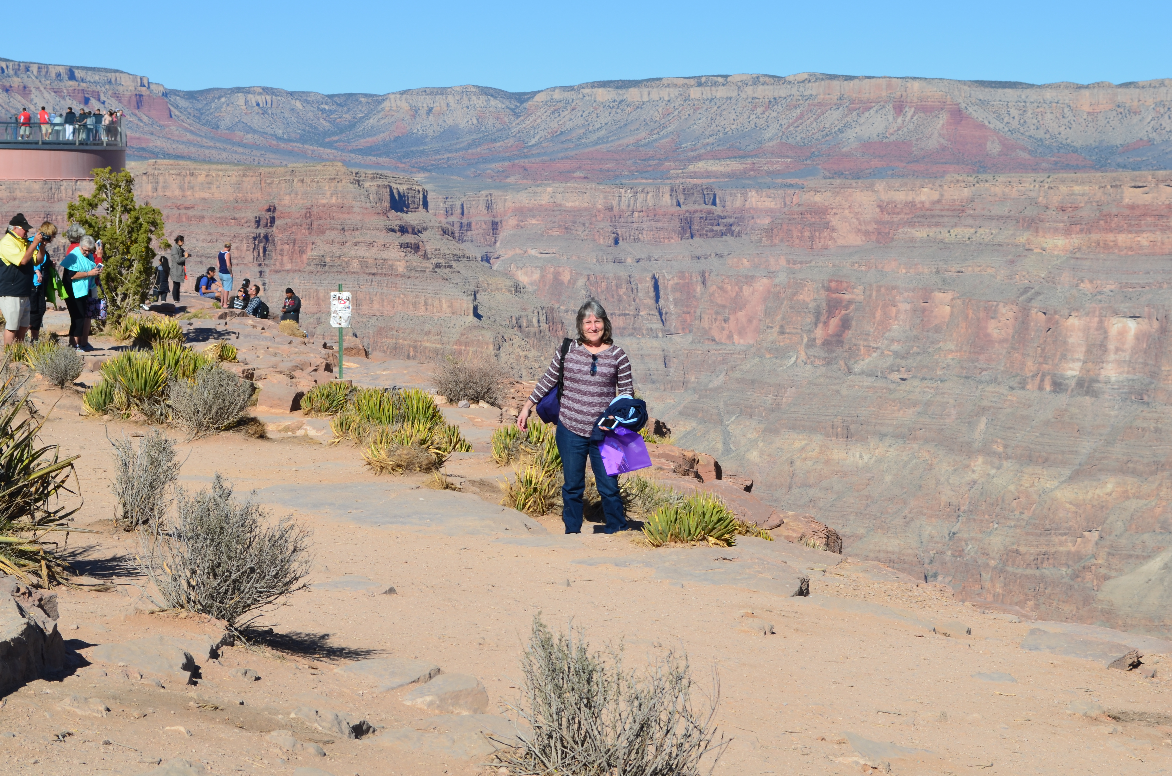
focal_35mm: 82
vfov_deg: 16.5
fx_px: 2680
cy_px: 388
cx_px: 586
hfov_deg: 24.7
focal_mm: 55
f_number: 13
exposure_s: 1/200
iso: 100
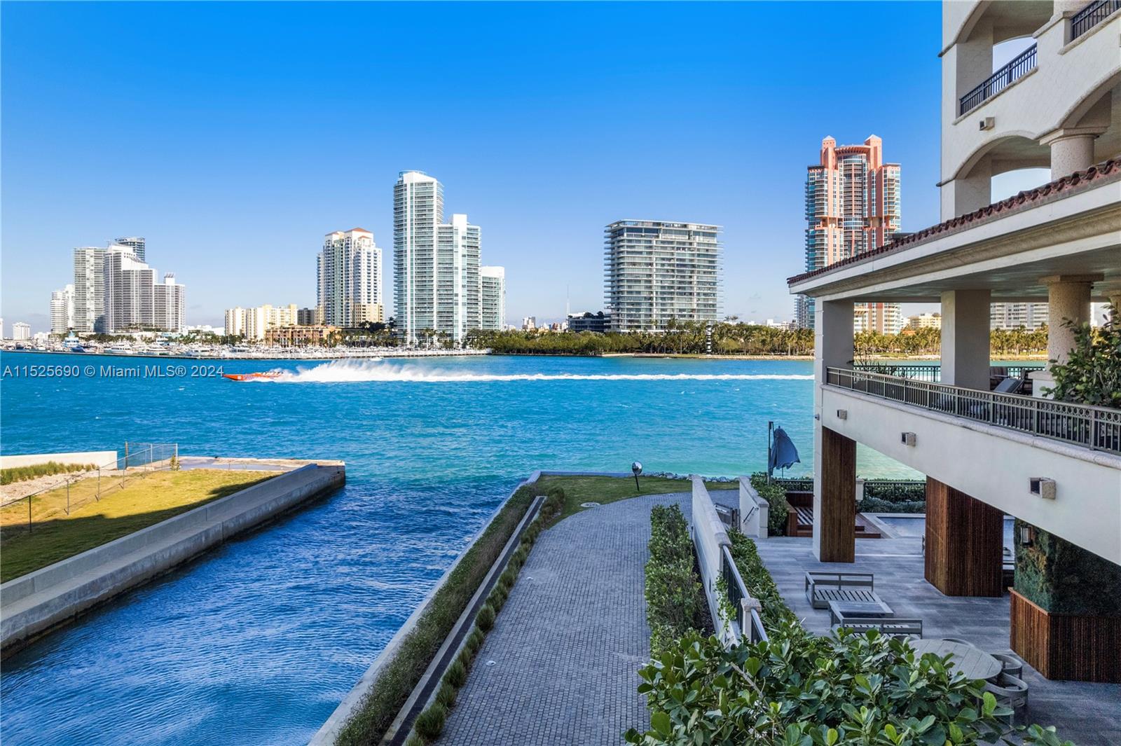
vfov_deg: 57.2
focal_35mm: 22
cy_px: 373
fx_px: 685
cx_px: 560
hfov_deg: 78.6
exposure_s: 1/30
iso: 200
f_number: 2.8
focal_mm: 8.38
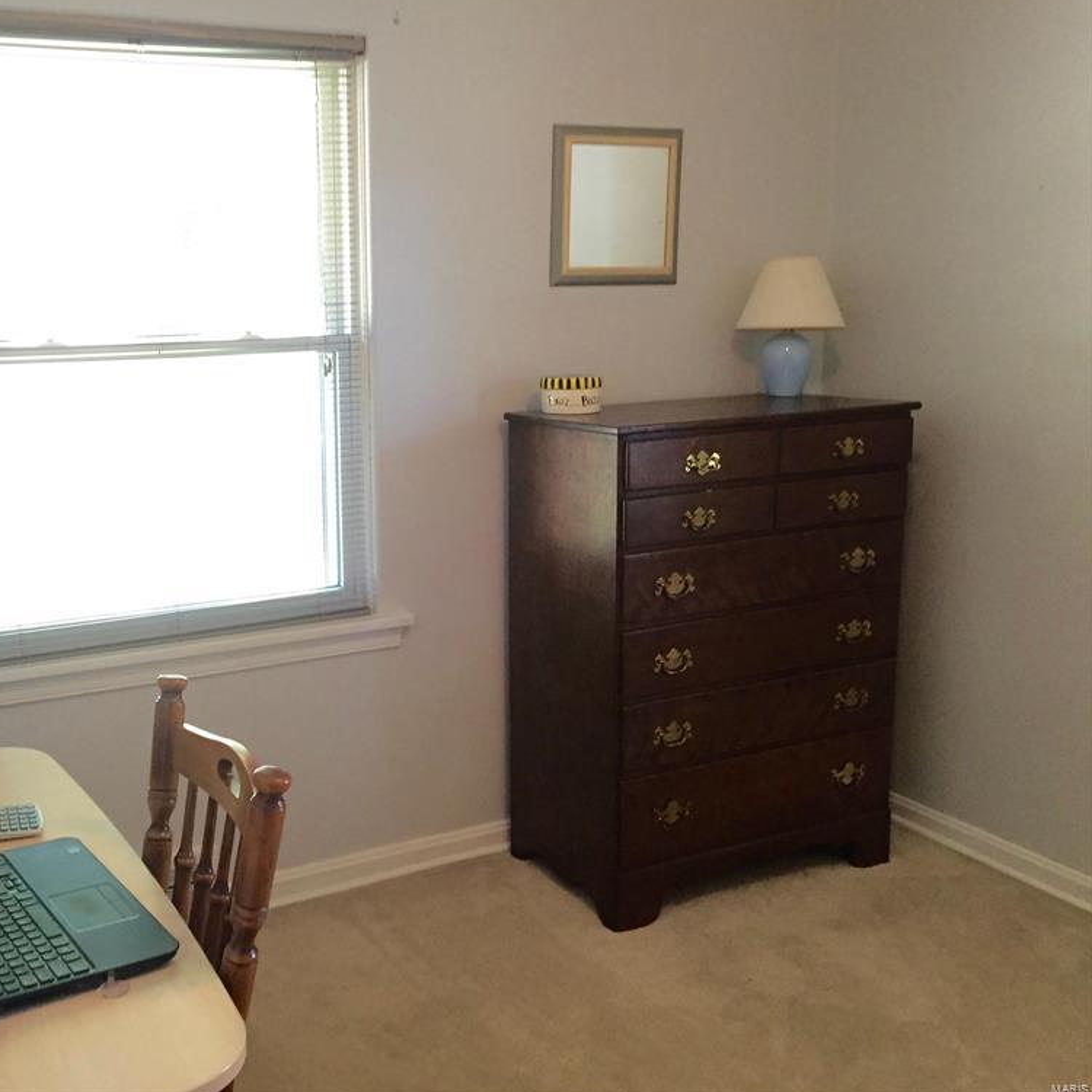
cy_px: 540
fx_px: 1249
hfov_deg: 46.4
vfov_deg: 47.2
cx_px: 349
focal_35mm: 35
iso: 160
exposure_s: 1/30
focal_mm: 4.15
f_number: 2.2
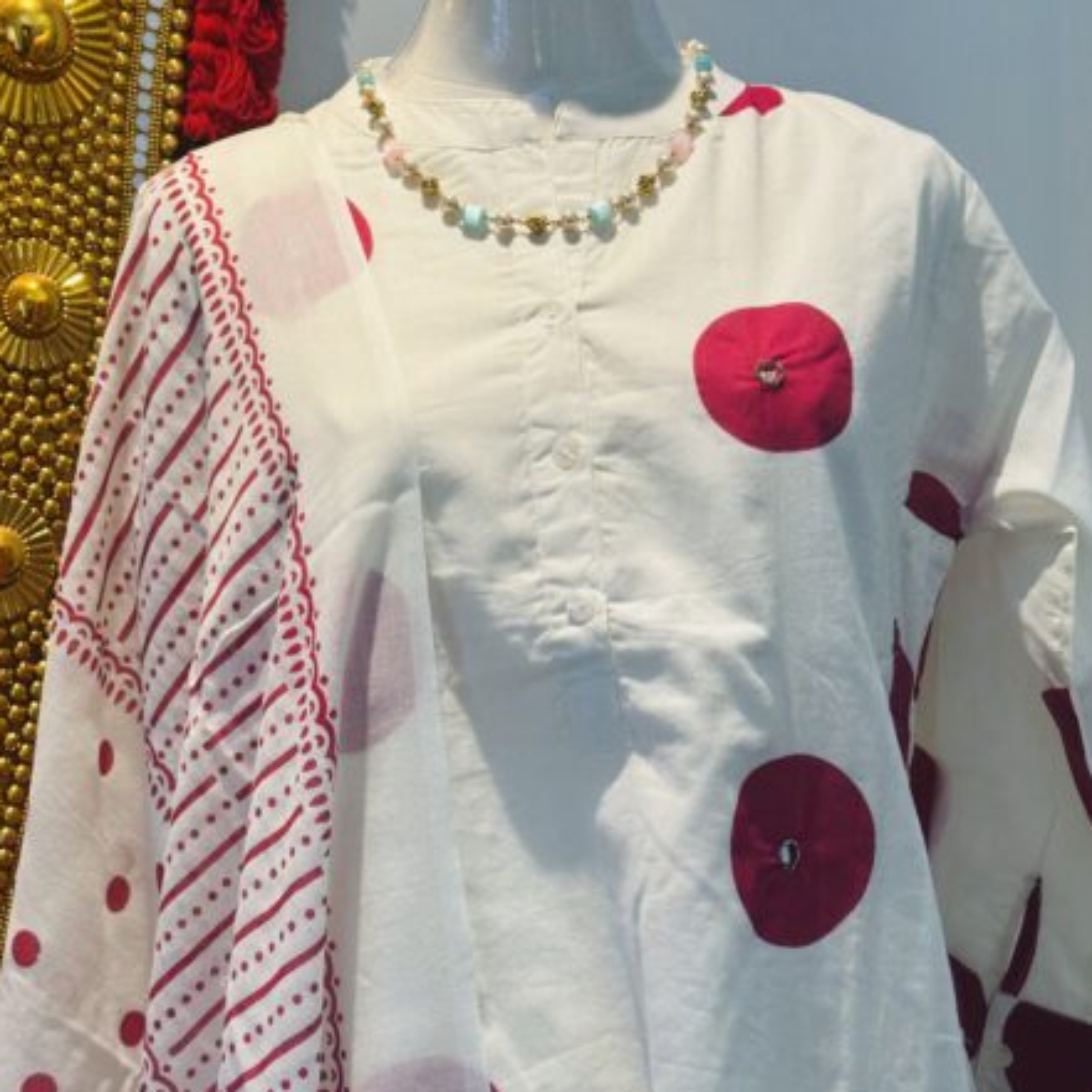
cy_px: 534
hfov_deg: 30.0
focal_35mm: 57
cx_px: 548
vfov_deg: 30.0
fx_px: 2034
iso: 50
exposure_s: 1/60
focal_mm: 6.86
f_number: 1.78
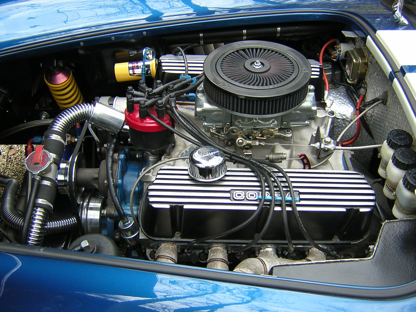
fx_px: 433
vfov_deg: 39.7
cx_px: 208
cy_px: 156
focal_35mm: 36
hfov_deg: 51.4
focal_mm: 4.7
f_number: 2.6
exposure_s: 1/40
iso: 100
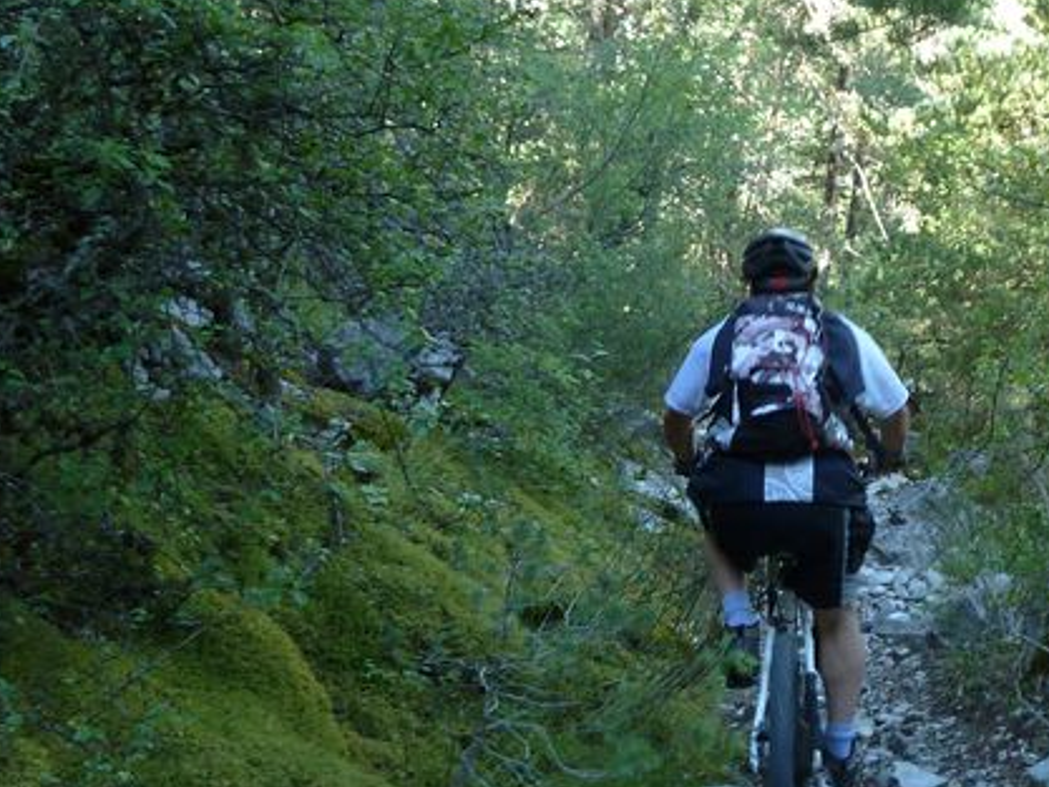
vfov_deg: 30.3
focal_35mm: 48
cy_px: 440
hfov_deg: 37.7
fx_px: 1455
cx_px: 885
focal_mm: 4.1
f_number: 3.3
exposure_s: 1/30
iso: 80
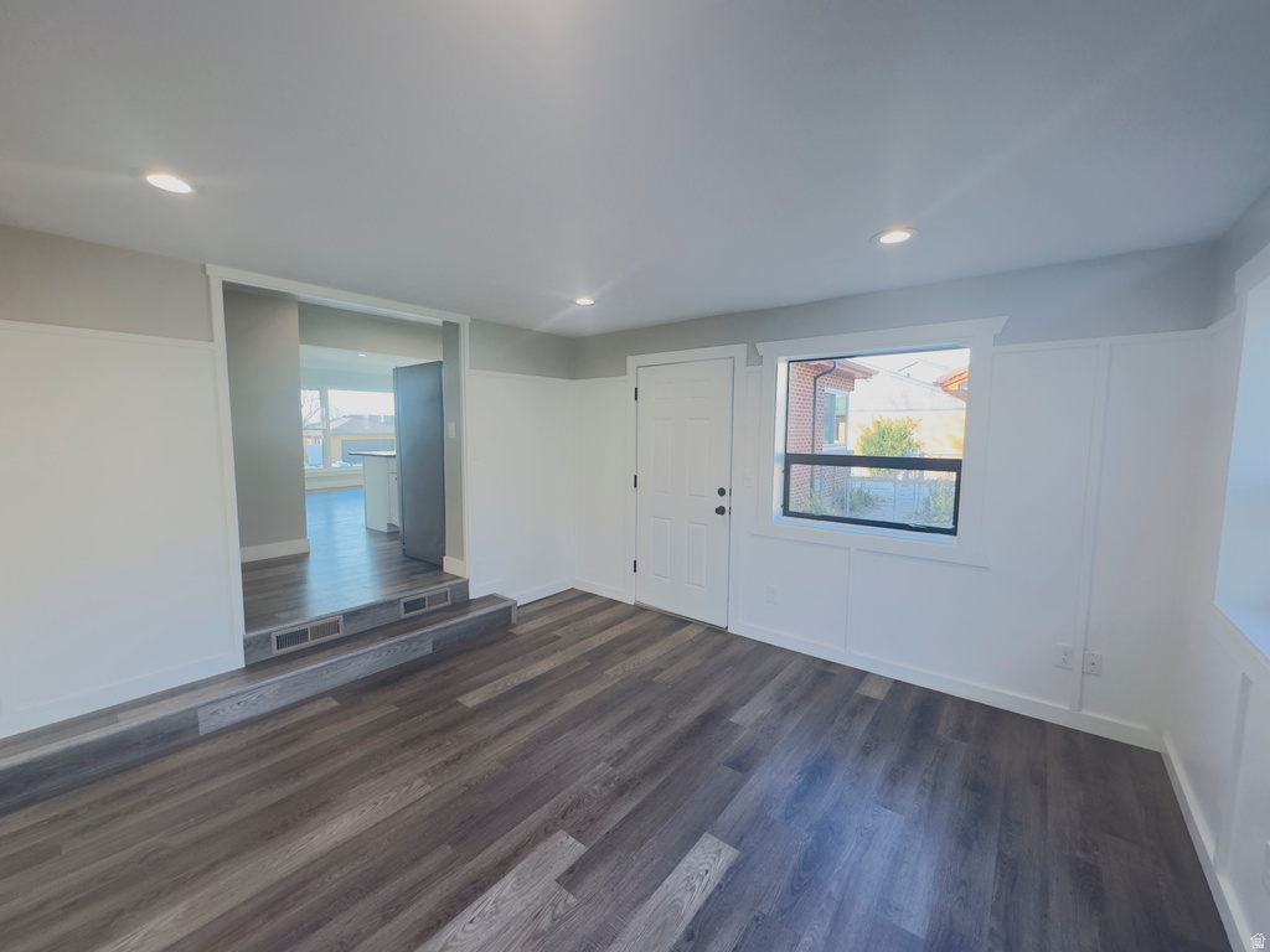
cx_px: 635
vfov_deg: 85.7
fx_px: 514
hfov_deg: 102.1
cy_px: 476
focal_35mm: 14
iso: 320
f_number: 2.2
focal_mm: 2.22
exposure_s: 1/100
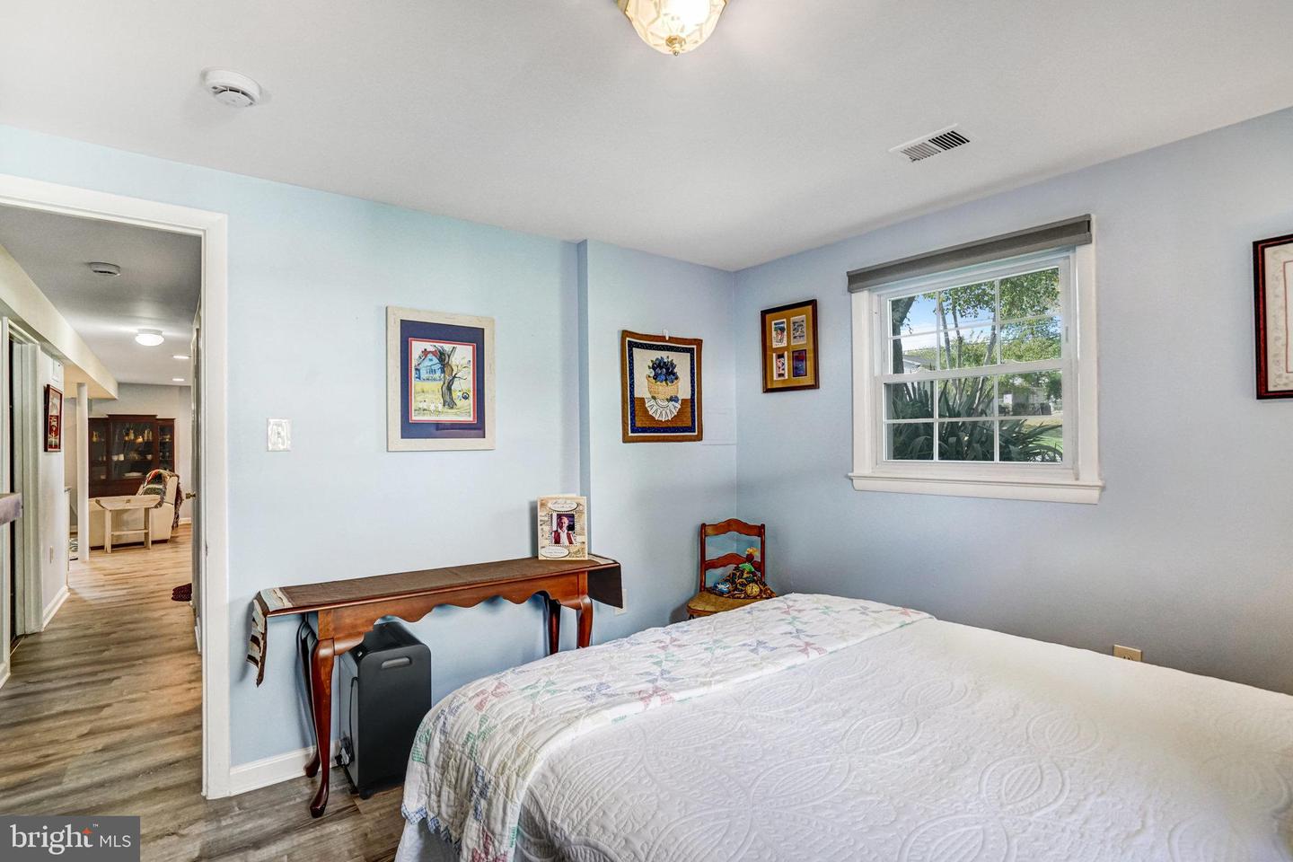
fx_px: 575
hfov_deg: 96.7
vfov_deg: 73.7
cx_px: 646
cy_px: 431
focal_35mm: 16
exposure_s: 1/60
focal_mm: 16
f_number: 8
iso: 1250
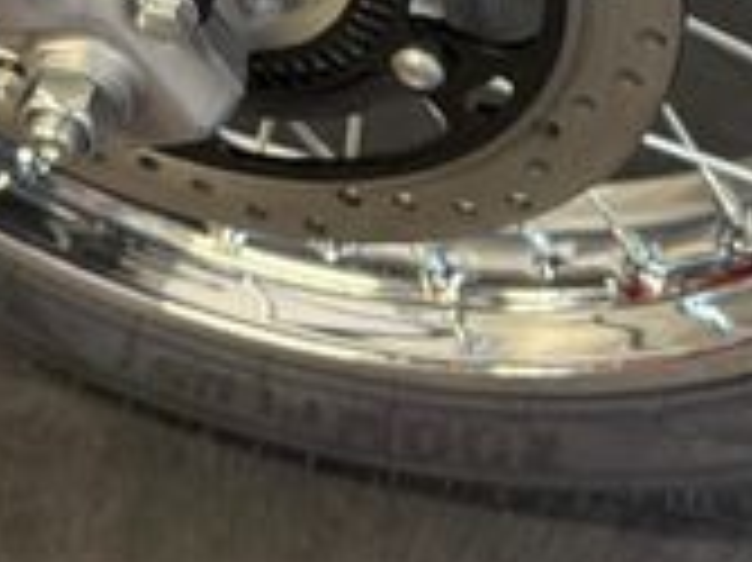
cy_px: -490
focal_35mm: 92
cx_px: 302
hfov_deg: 21.3
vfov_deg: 14.0
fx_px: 1997
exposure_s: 1/50
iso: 160
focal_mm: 6.76
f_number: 1.78
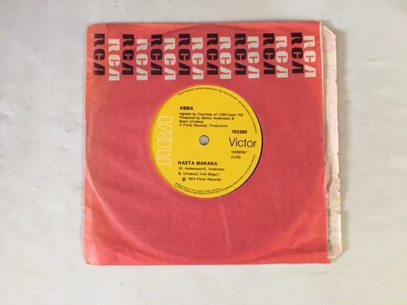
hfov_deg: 61.7
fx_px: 341
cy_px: 152
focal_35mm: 29
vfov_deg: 48.2
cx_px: 204
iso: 200
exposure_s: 1/20
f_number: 2.2
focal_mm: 4.15
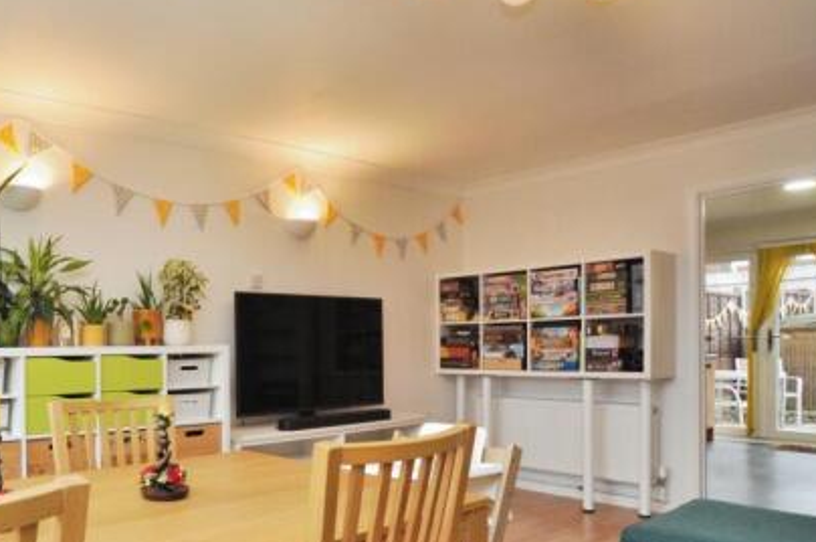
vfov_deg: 47.9
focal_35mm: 27
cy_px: 318
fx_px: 607
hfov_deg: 62.9
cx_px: 182
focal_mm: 11
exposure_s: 1/60
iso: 500
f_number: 4.5
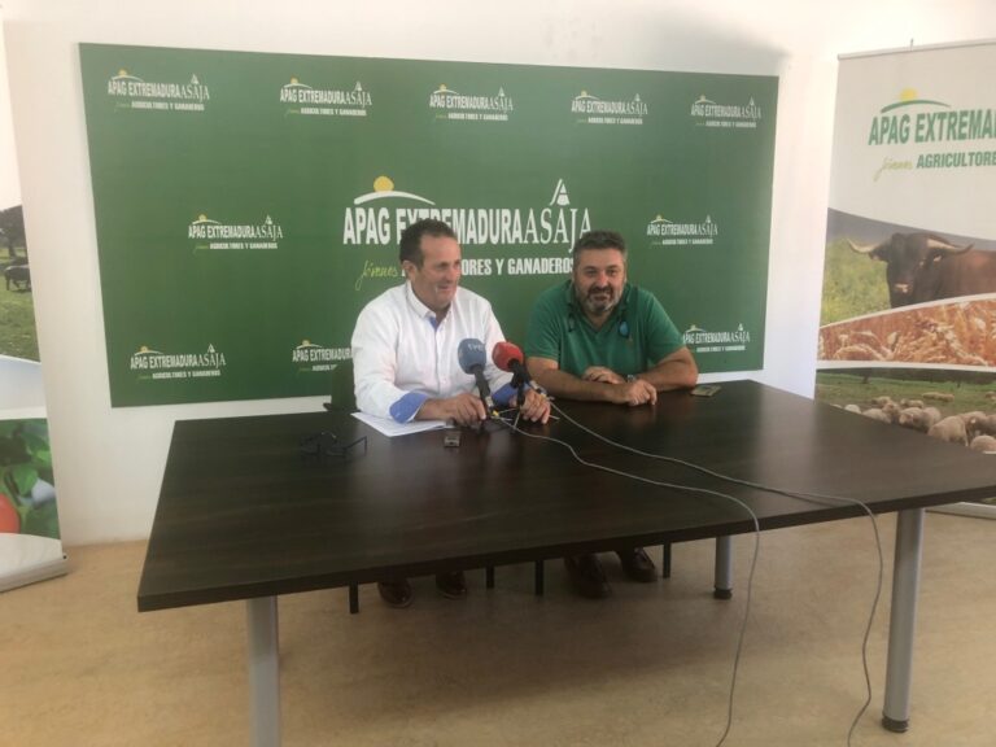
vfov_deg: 49.7
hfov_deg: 63.4
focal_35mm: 28
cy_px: 374
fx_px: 806
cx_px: 498
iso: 50
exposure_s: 1/17
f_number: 1.8
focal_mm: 3.99
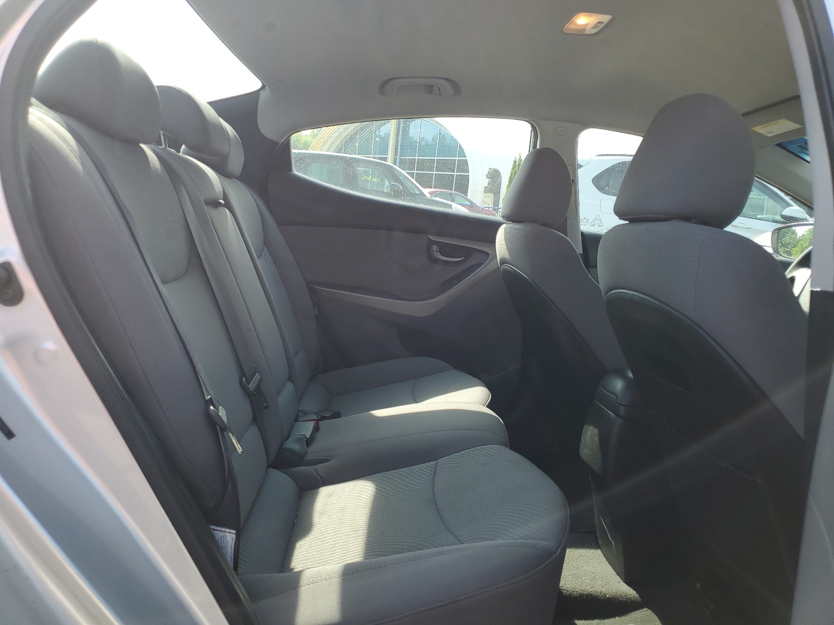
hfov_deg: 67.3
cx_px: 417
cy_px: 312
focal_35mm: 26
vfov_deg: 53.1
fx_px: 626
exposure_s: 1/556
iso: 50
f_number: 1.5
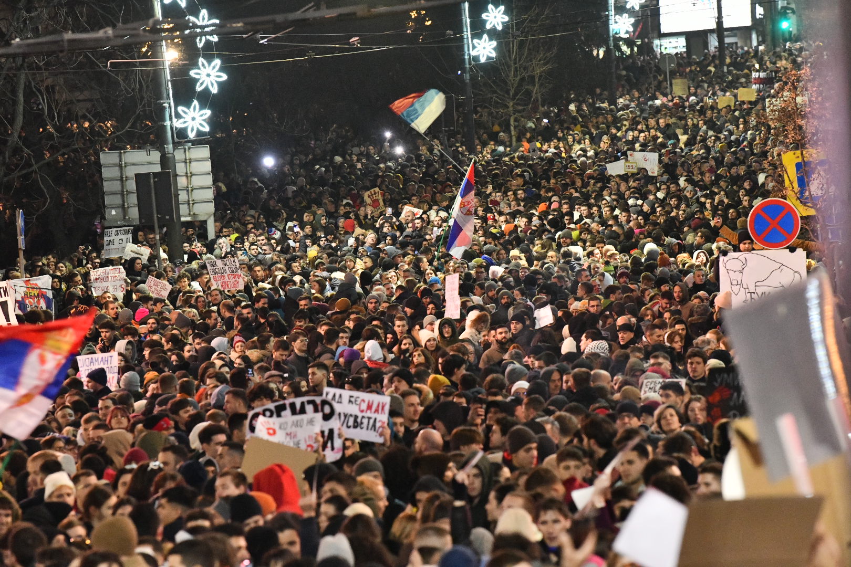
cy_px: 284
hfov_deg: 10.3
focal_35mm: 200
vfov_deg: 6.9
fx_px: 4727
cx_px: 426
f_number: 5.6
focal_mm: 200
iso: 8000
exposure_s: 1/50
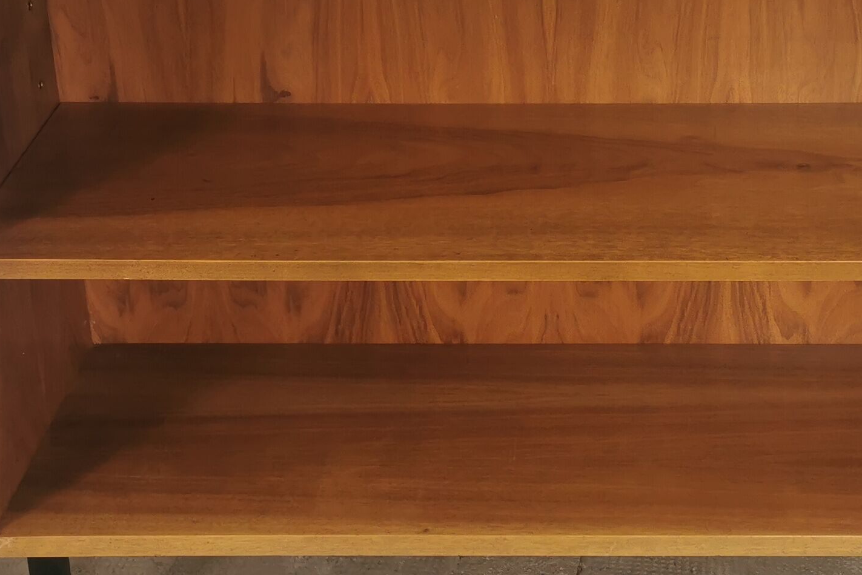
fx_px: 1724
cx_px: 593
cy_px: 38
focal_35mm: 72
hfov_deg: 27.8
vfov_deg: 18.6
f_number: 1.6
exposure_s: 1/100
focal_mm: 5.56
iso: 50
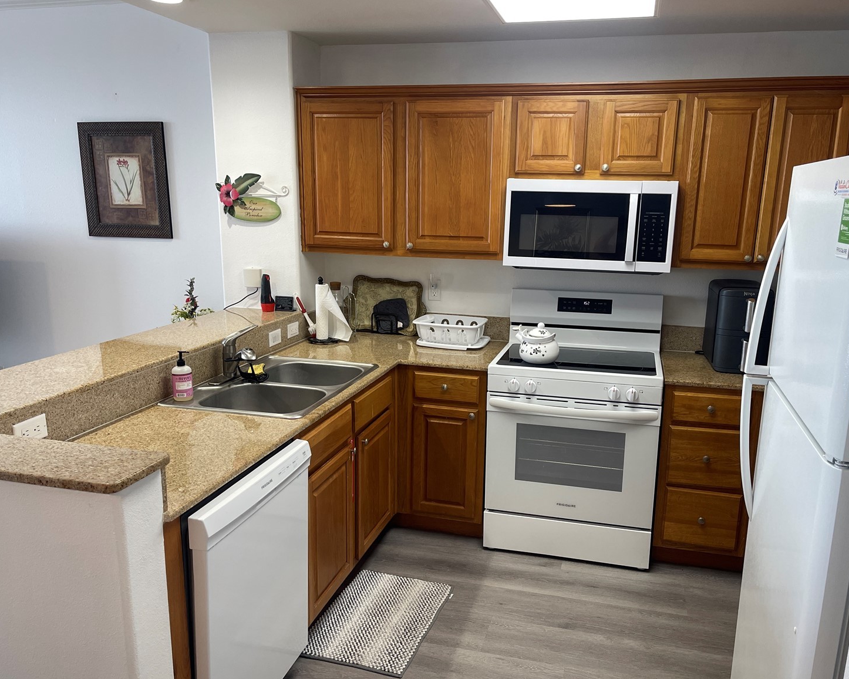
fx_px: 678
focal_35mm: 27
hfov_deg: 64.0
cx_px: 459
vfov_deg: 53.2
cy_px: 350
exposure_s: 1/120
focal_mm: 5.1
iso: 125
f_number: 1.6
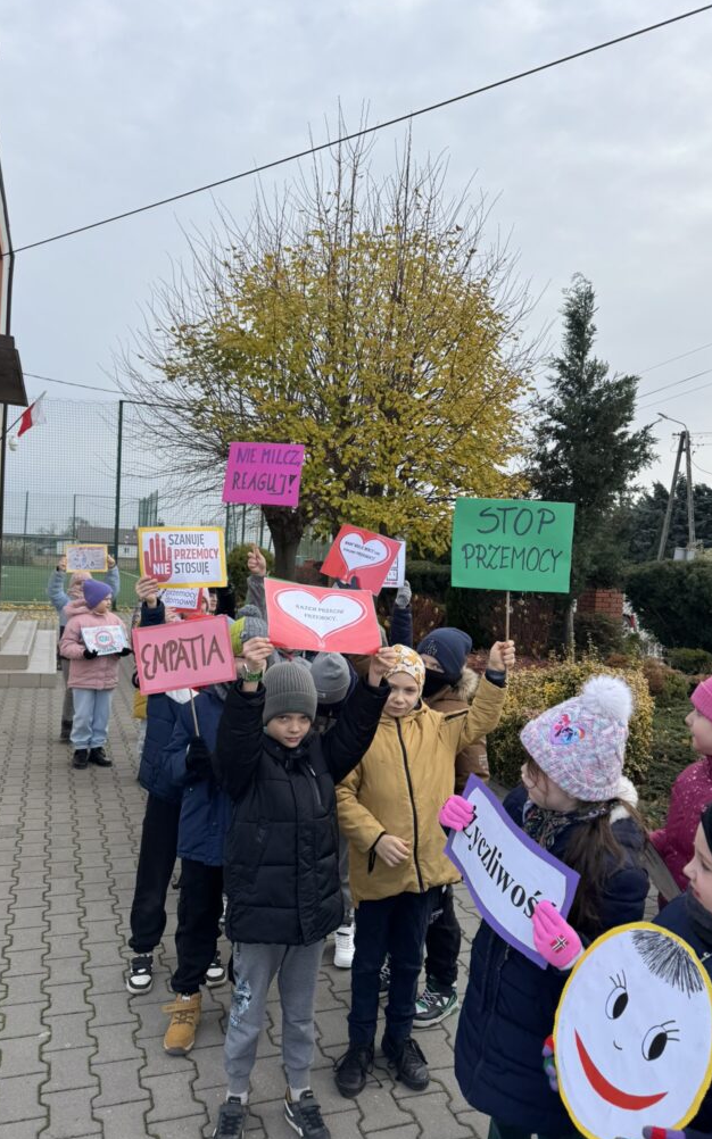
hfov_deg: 47.6
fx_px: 807
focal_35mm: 26
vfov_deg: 70.4
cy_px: 570
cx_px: 358
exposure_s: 1/715
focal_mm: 6.76
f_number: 1.78
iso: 80
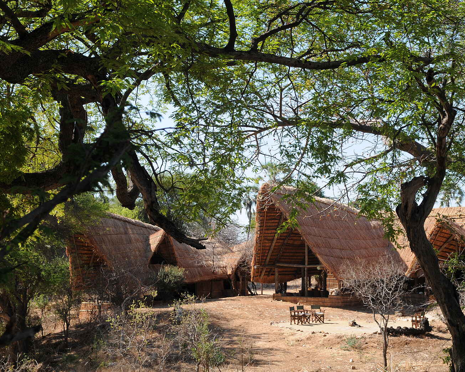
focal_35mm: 54
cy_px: 188
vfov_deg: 28.3
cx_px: 285
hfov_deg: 34.8
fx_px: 737
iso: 200
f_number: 7.1
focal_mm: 31
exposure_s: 1/250
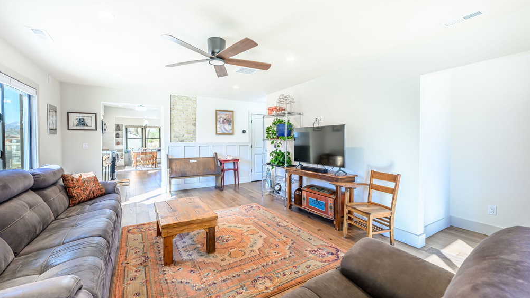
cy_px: 145
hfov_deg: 103.0
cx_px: 262
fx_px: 211
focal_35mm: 15
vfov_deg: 70.5
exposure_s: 1/200
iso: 200
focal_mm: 14
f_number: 8
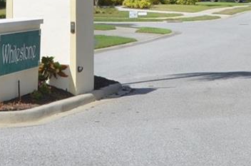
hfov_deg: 13.6
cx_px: 39
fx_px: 1043
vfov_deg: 9.0
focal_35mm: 150
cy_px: -42
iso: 100
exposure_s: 1/320
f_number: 9
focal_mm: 22
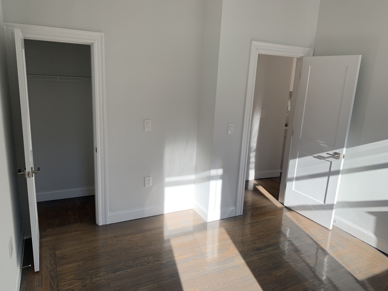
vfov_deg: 53.1
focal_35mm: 26
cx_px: 194
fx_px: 291
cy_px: 146
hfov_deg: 67.3
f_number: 1.8
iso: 25
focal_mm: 4.25
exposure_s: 1/471
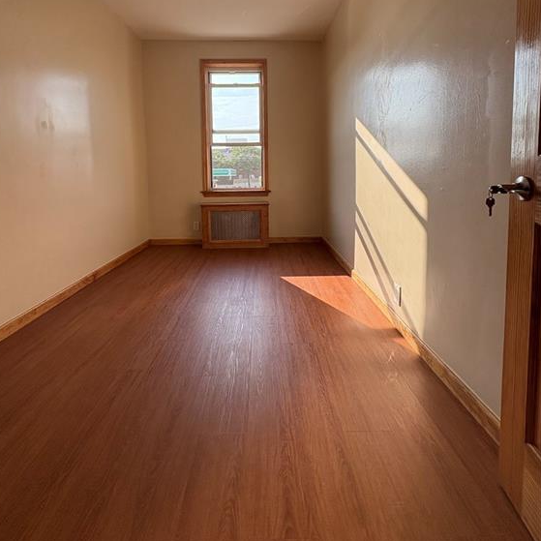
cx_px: 264
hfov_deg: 84.0
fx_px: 301
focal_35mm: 17
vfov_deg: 81.8
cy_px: 191
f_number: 2.2
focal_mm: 2.22
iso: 64
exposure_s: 1/354
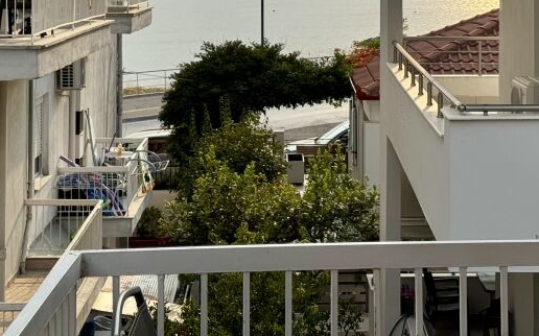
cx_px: 370
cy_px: -14
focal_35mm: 101
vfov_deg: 12.8
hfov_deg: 20.5
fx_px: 1483
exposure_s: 1/4049
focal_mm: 6.76
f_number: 1.78
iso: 64
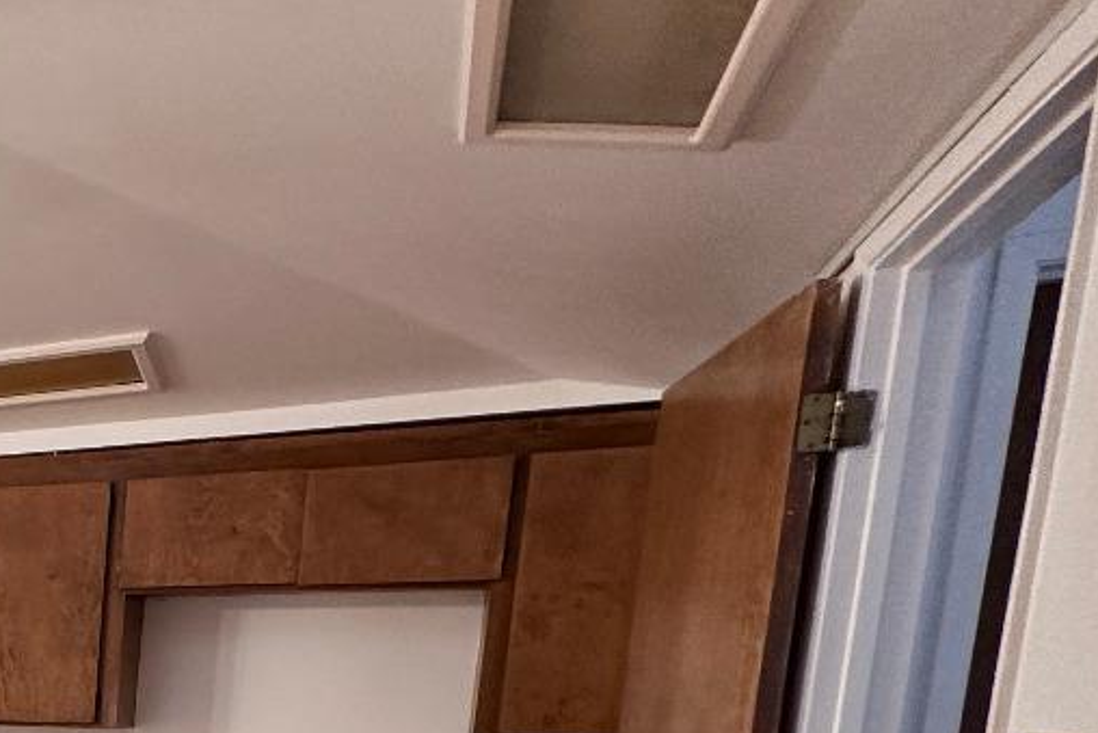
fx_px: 1312
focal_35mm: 43
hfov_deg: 31.6
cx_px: -411
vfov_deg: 27.2
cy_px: 901
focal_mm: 2.22
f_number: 2.2
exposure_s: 1/60
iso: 200
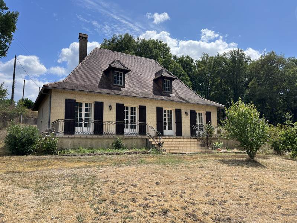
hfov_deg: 67.3
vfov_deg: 53.1
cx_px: 148
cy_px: 112
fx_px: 223
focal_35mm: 26
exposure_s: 1/3215
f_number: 1.6
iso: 50
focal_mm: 5.1
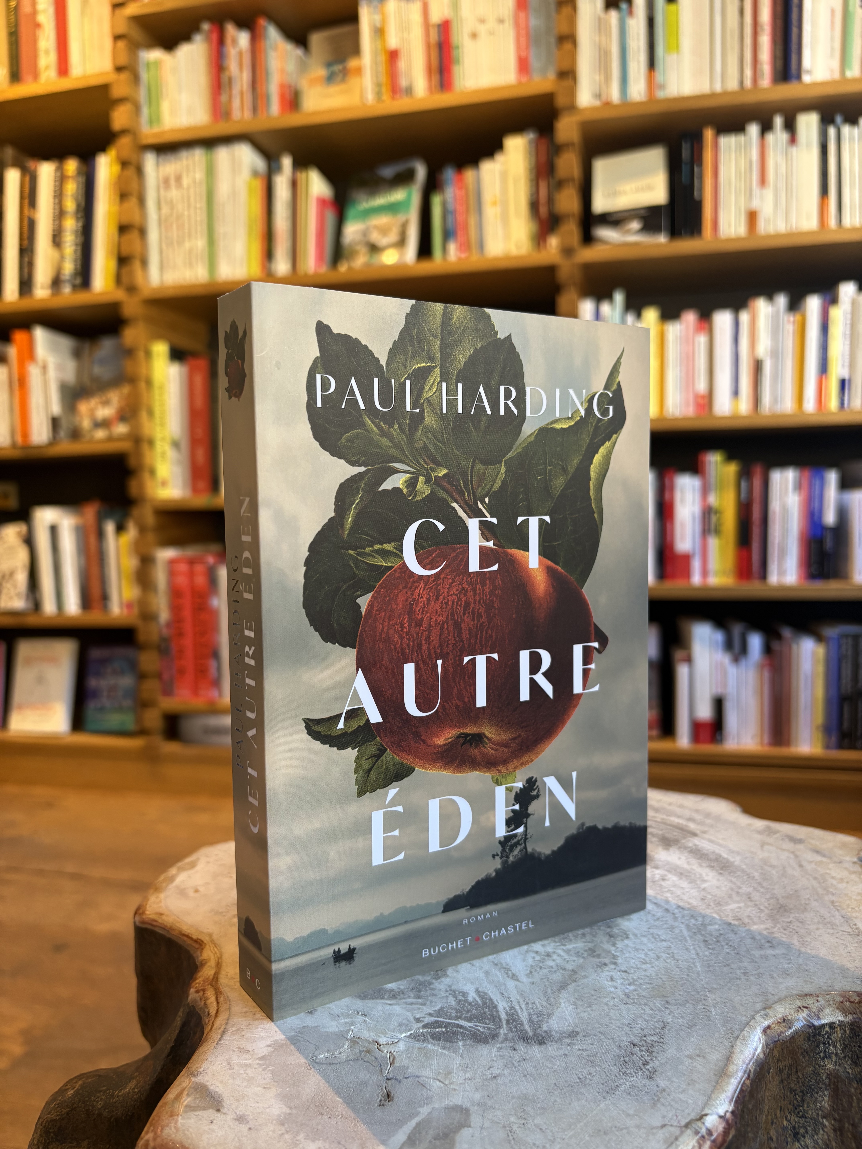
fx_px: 863
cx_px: 431
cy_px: 574
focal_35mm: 26
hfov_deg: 53.1
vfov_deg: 67.3
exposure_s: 1/116
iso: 125
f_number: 1.6
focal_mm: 5.96
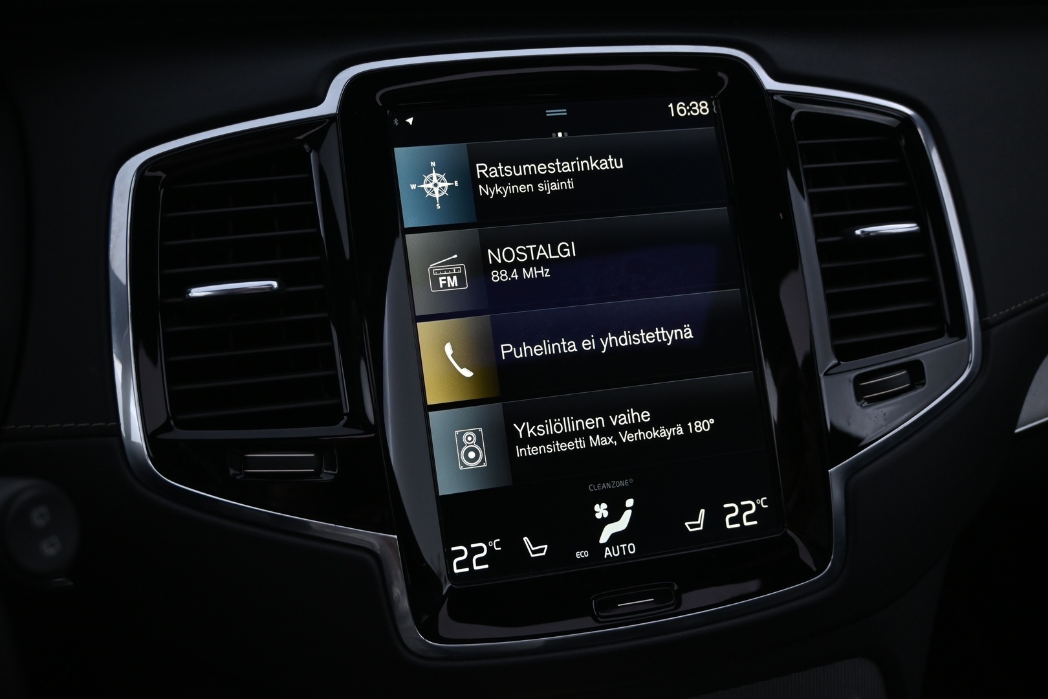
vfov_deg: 36.2
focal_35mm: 37
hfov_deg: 52.2
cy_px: 350
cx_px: 524
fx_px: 1070
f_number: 4.2
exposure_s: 1/25
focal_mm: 24.5
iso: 640
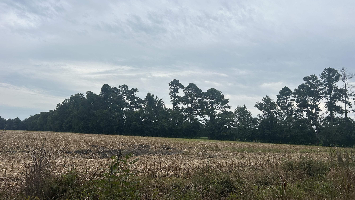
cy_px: 82
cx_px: 178
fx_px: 273
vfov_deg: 40.0
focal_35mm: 29
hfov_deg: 66.1
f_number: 1.5
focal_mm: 5.7
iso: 50
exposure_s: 1/2762
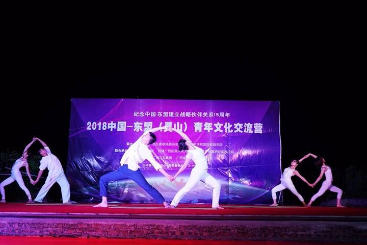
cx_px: 184
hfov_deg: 54.4
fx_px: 357
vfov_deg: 37.9
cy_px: 122
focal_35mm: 35
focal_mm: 35
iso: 640
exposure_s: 1/60
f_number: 4
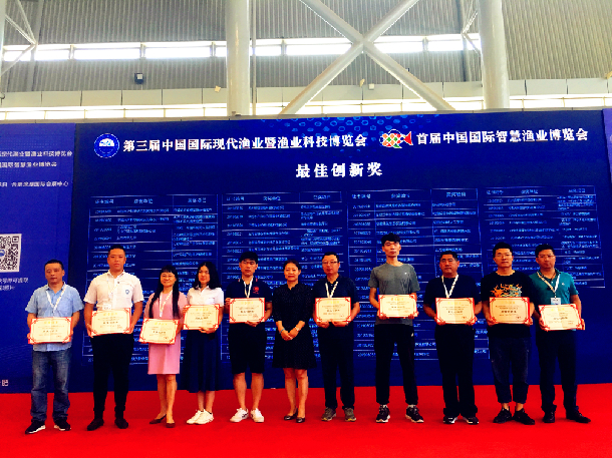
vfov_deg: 48.2
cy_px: 229
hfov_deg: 61.7
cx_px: 306
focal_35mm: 29
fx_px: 513
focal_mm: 4.15
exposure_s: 1/33
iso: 50
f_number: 2.2
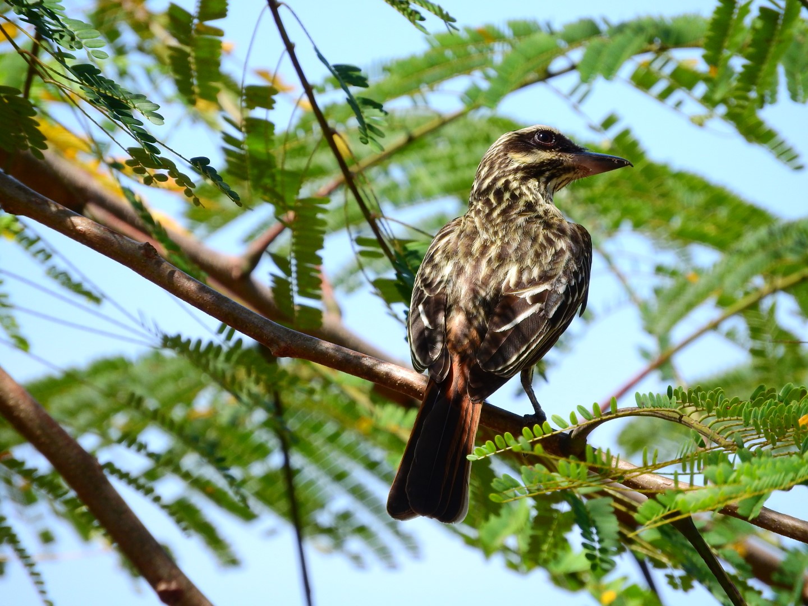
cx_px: 404
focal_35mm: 900
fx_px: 21008
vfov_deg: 1.7
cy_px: 303
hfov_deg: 2.2
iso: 125
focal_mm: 161.2
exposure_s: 1/250
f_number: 5.6
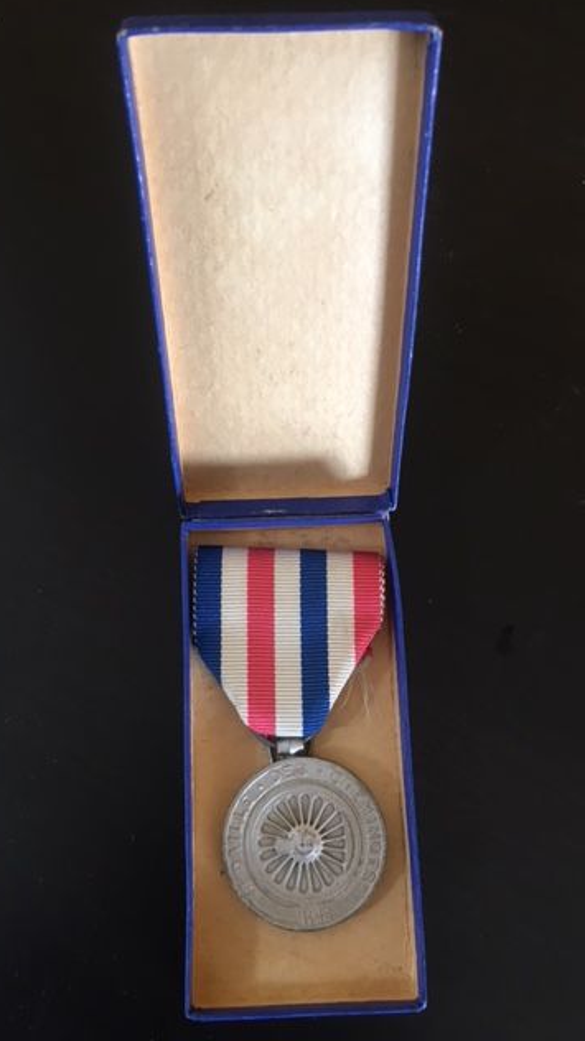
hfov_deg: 36.6
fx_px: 883
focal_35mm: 32
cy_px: 516
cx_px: 295
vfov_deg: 61.0
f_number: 2.2
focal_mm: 4.15
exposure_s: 1/33
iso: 100
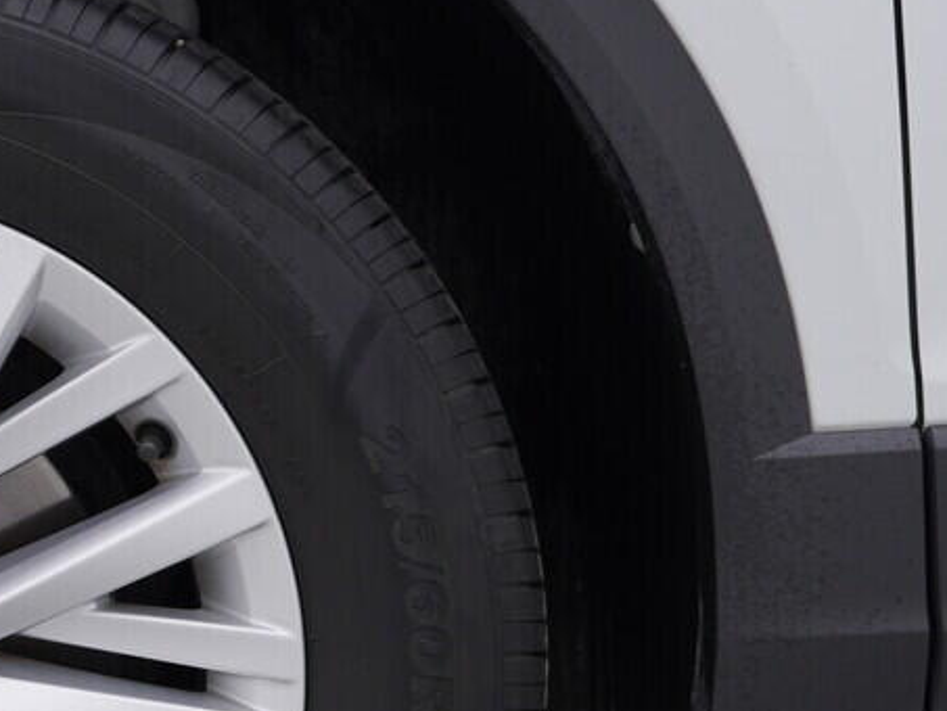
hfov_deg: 17.1
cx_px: -165
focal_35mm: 110
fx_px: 3010
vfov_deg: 13.4
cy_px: 475
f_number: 4
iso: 125
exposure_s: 1/80
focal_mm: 24
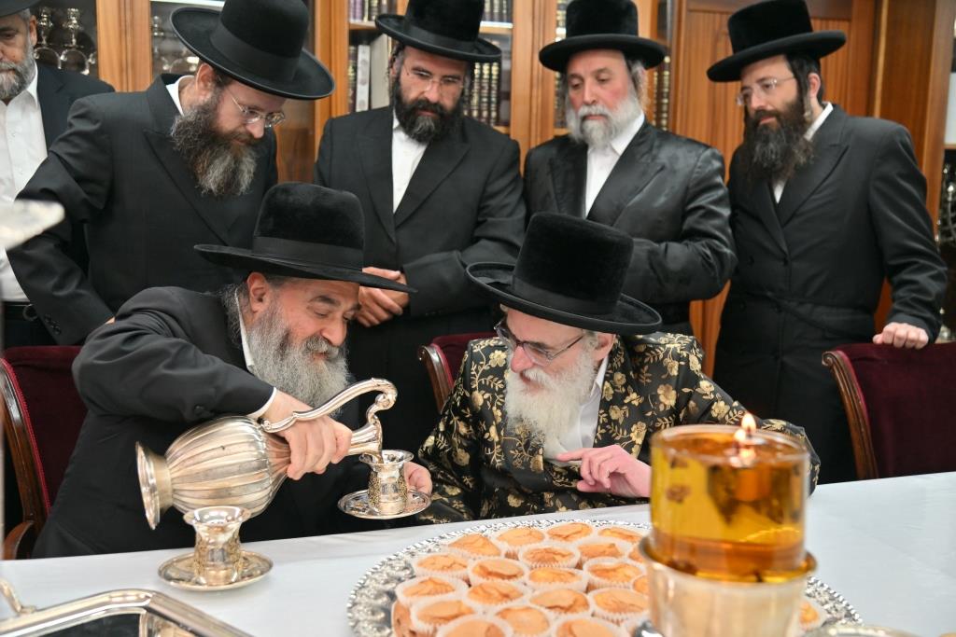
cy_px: 318
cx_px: 478
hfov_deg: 50.7
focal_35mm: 38
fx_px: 1009
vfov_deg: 35.1
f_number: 4
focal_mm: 38
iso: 400
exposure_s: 1/160
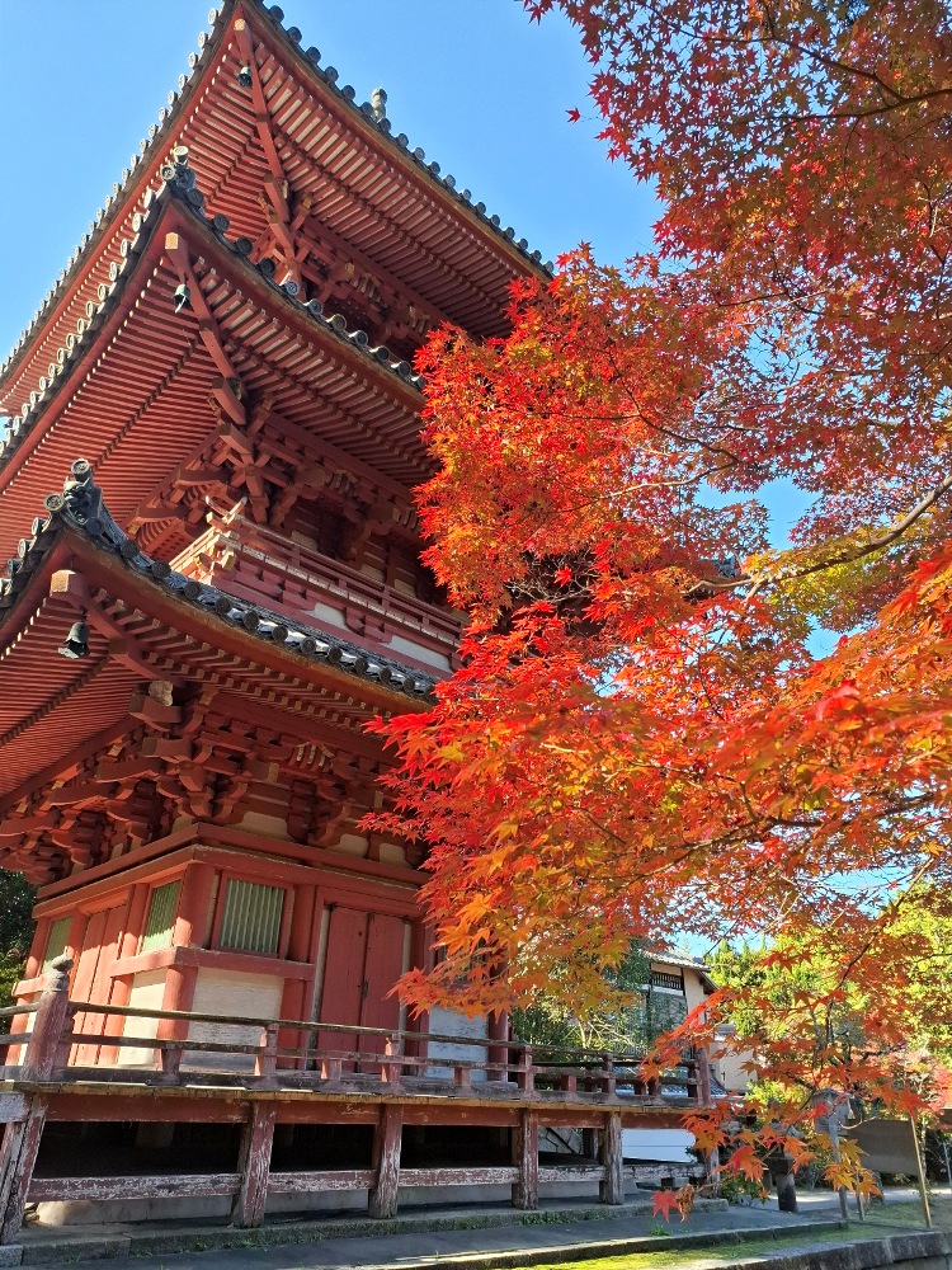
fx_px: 843
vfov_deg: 73.9
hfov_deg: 58.9
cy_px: 635
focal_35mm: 23
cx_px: 476
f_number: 1.8
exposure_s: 1/345
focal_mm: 5.54
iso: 50
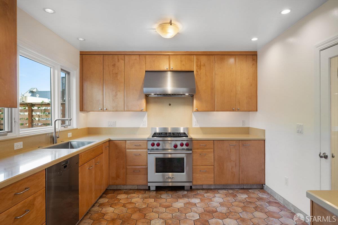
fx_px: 188
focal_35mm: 20
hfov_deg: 84.0
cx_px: 169
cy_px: 112
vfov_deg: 61.8
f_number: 9
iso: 400
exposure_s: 1/8
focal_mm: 20
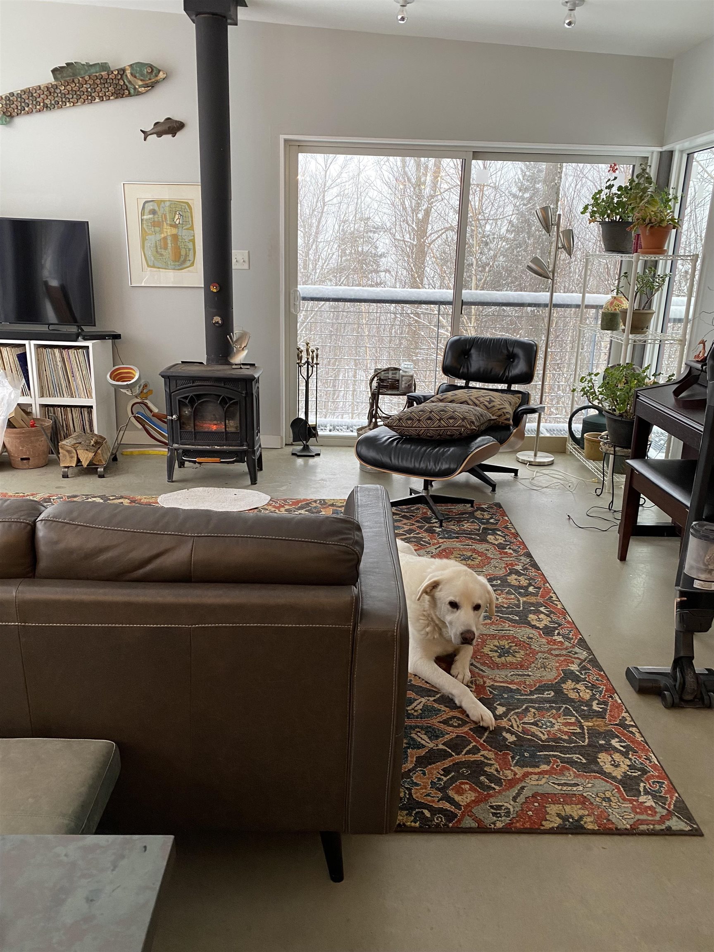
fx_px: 715
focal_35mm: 26
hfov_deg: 53.1
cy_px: 476
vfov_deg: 67.3
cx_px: 357
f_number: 1.8
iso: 100
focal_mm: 4.25
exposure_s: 1/60
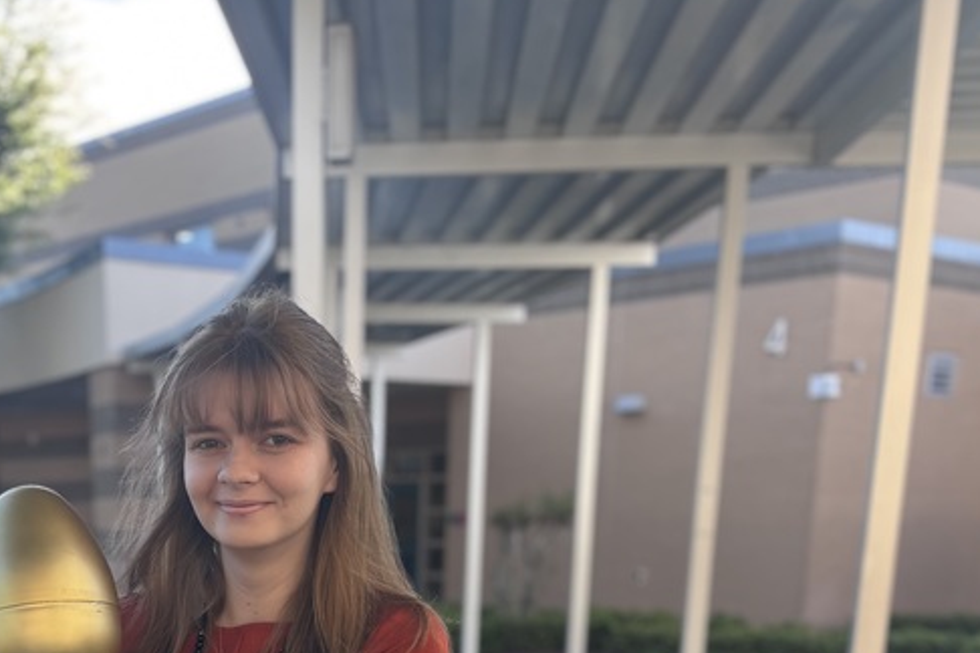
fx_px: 1552
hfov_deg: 34.3
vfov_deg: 20.2
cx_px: 234
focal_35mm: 57
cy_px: 1004
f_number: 1.6
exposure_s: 1/517
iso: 50
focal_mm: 5.96
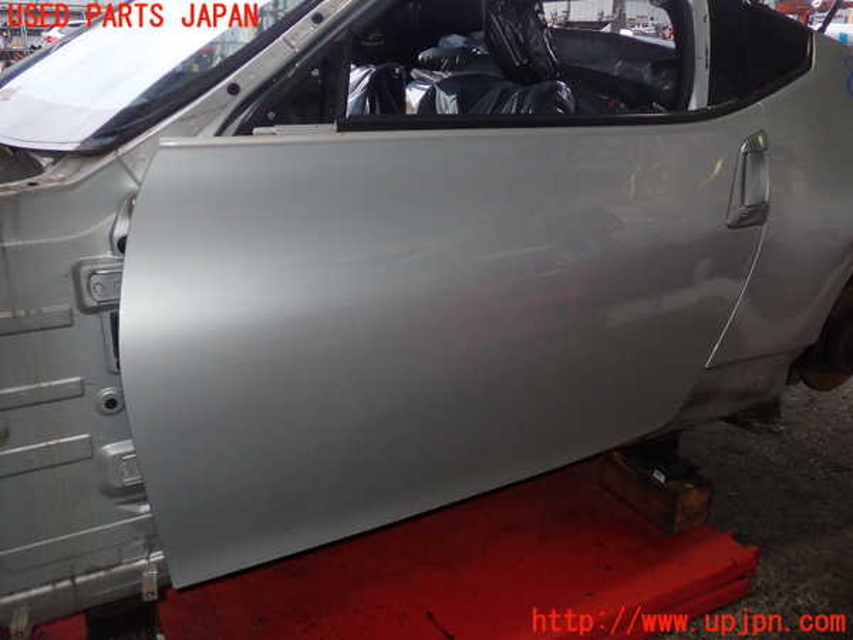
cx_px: 426
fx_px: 739
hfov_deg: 60.0
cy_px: 320
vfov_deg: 46.8
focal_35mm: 30
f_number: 6.3
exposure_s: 1/30
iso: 200
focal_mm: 5.5
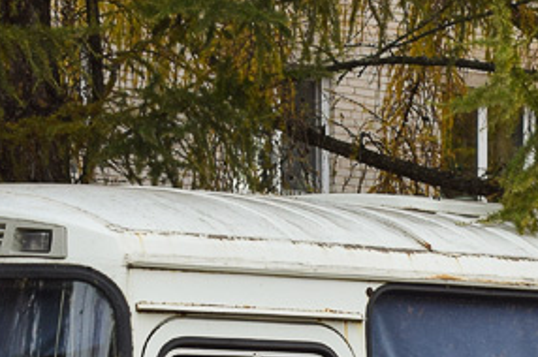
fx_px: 2821
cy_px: 479
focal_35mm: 189
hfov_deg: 10.9
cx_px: 410
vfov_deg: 7.2
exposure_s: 1/320
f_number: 5.6
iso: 200
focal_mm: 30
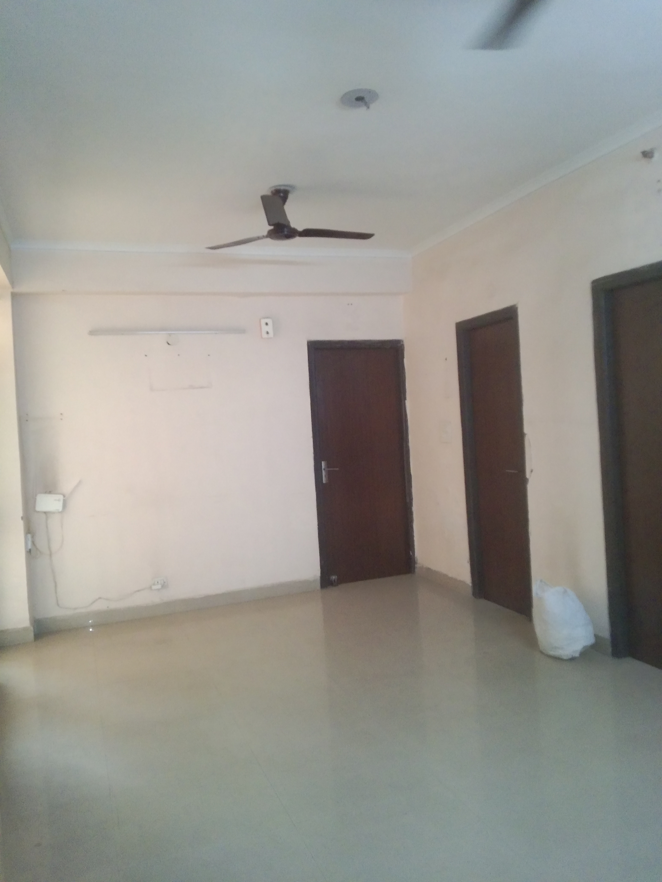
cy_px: 441
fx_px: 765
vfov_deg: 60.0
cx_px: 331
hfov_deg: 46.8
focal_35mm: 30
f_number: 2.2
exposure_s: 1/22
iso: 583
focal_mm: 3.65
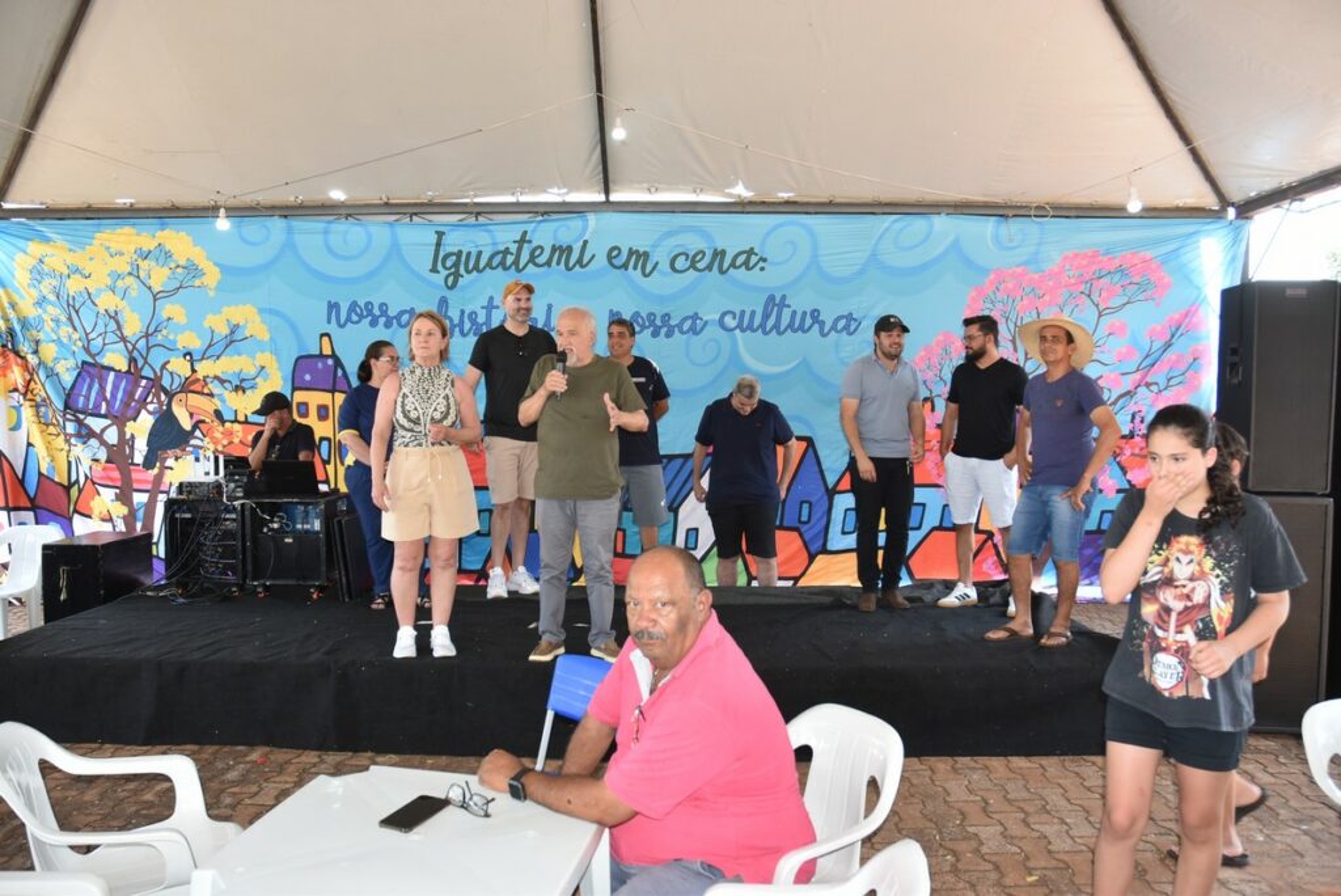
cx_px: 670
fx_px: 1006
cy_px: 448
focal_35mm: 27
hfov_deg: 67.4
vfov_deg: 48.0
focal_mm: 18
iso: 360
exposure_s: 1/125
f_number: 5.6
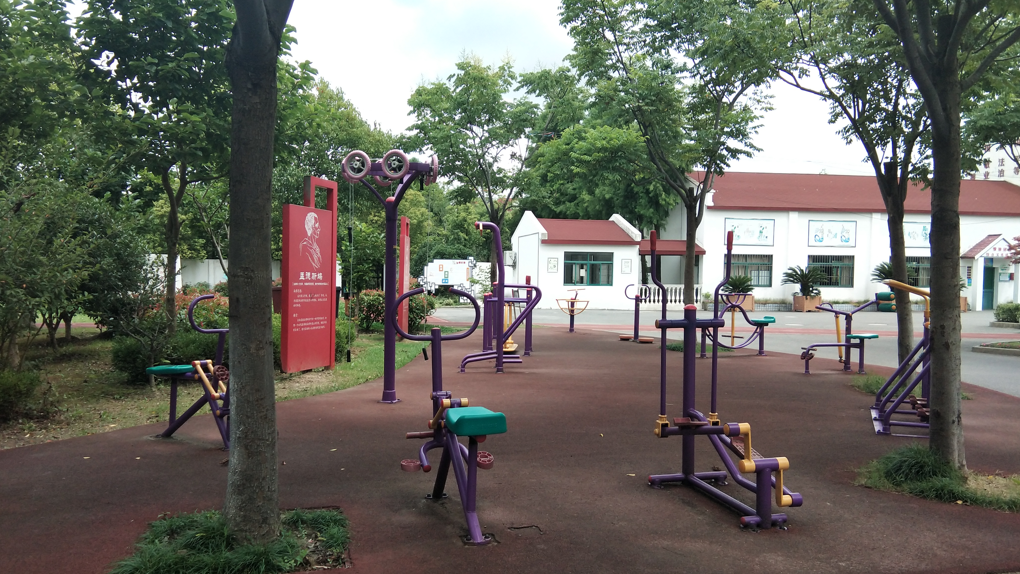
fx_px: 920
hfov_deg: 58.0
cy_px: 310
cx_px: 509
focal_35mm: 34
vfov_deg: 34.6
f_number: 2.2
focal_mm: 3.69
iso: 50
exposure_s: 1/436
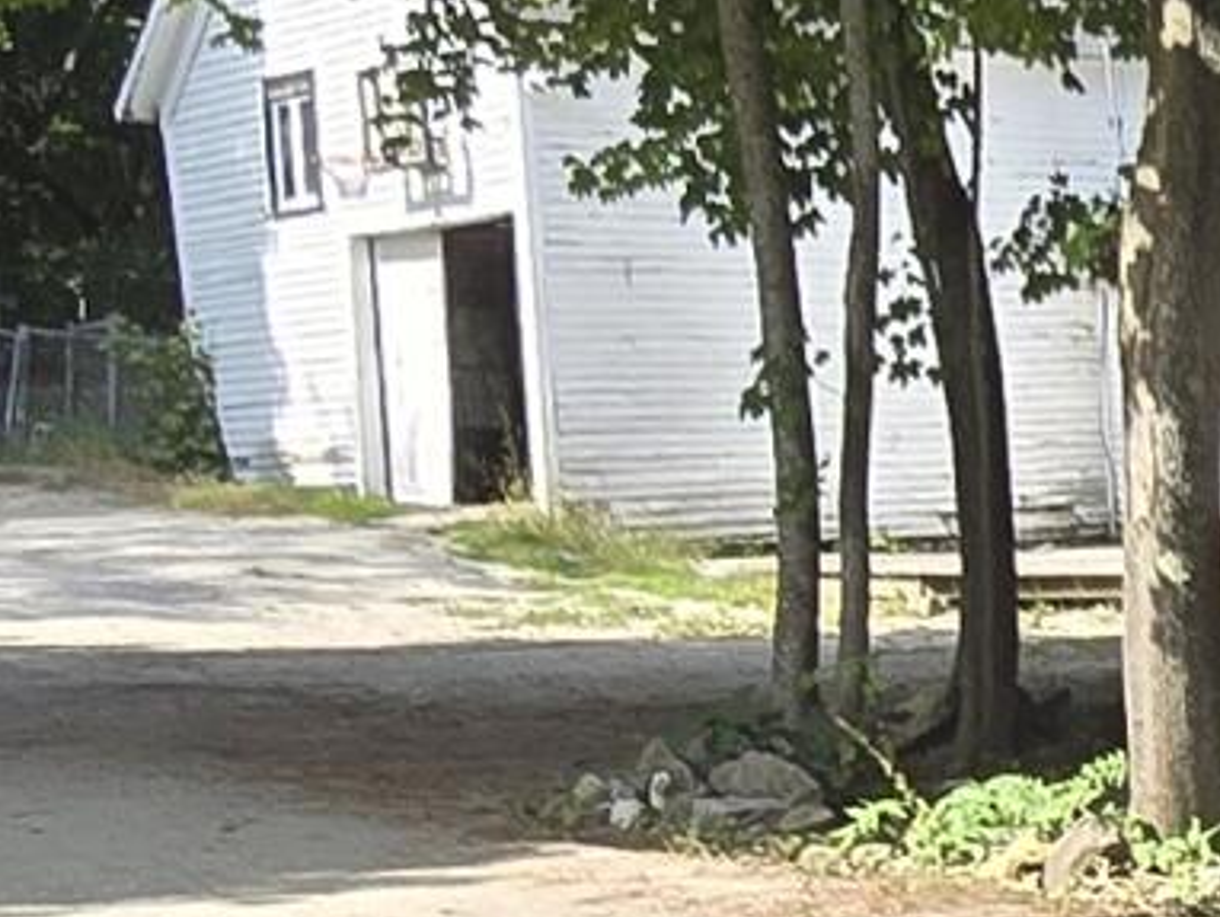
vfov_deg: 14.4
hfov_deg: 17.2
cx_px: 1875
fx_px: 3597
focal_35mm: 102
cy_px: 780
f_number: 2.2
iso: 50
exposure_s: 1/519
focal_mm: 2.2
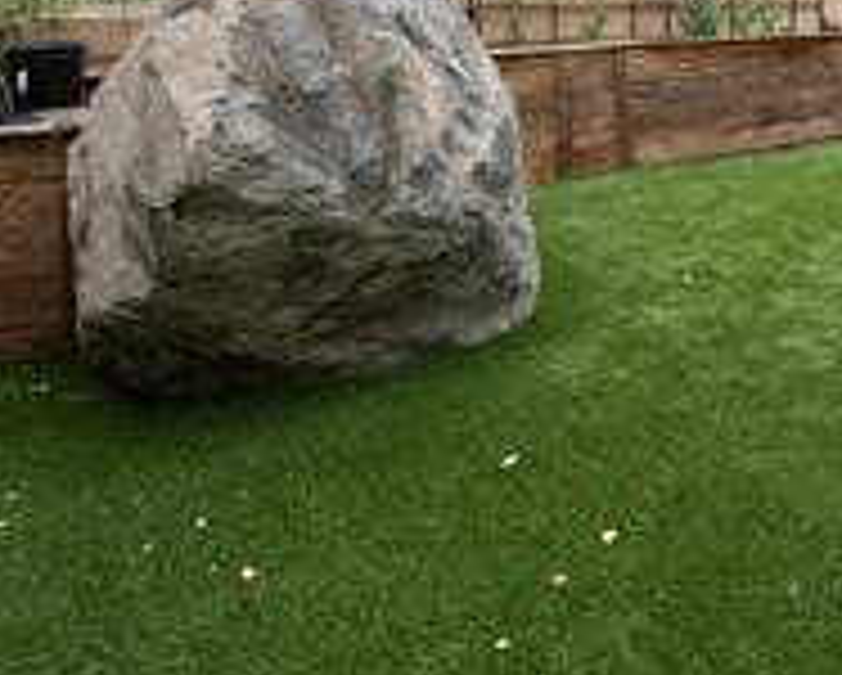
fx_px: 1123
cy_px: -7
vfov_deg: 30.9
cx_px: 1076
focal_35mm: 45
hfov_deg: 32.0
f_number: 8
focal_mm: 14
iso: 320
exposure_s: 1/250
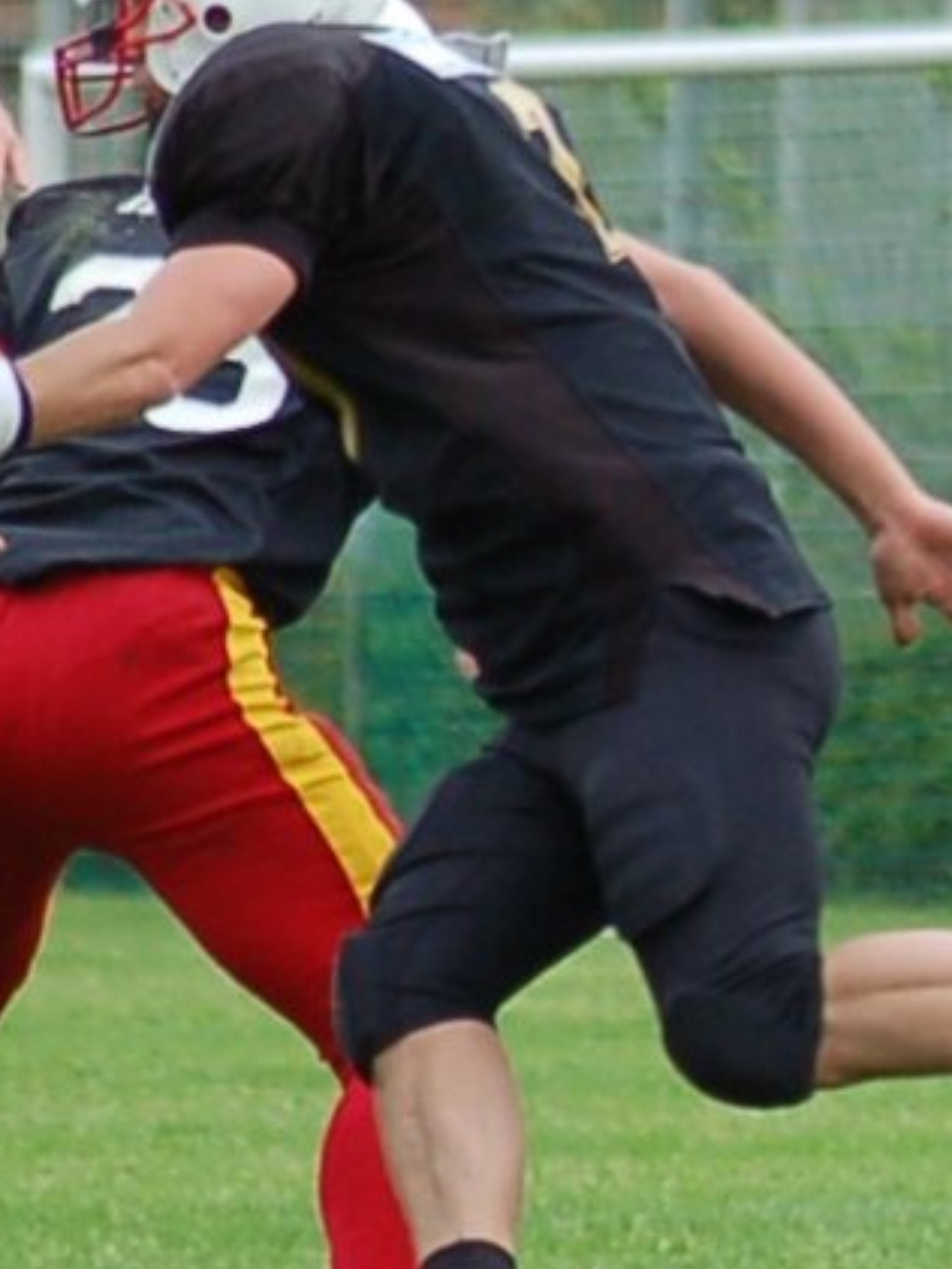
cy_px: 642
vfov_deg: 2.0
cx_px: 2488
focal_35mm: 1016
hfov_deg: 1.5
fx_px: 37219
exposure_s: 1/800
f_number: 4.5
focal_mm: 135
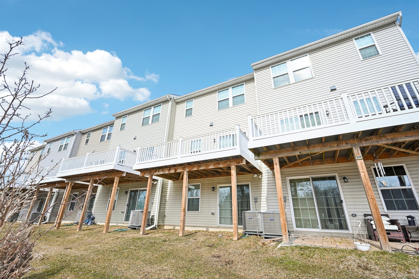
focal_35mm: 16
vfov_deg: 73.7
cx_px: 210
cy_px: 140
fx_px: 186
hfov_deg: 96.7
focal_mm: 16
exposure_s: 1/640
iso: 400
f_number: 8
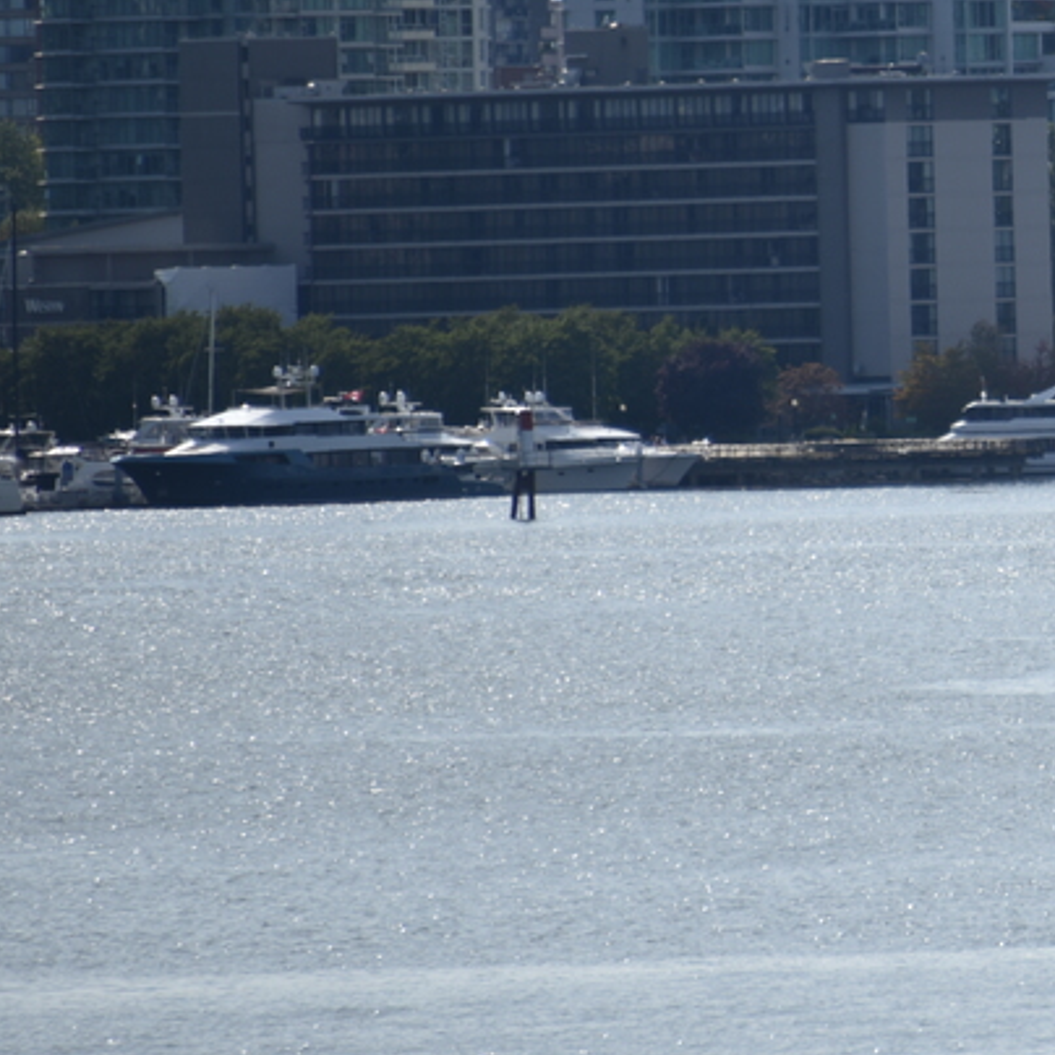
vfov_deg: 2.2
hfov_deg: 2.2
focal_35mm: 808
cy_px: 172
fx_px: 27861
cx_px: 1441
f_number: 6.3
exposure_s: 1/640
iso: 100
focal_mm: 300
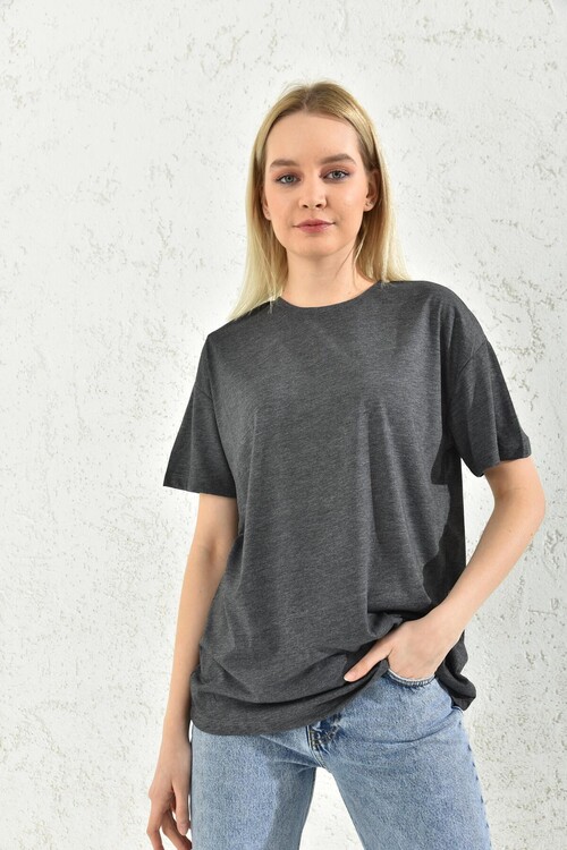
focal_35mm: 36
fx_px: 850
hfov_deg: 36.9
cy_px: 425
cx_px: 284
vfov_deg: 53.1
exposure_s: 1/160
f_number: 7.1
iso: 100
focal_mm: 36
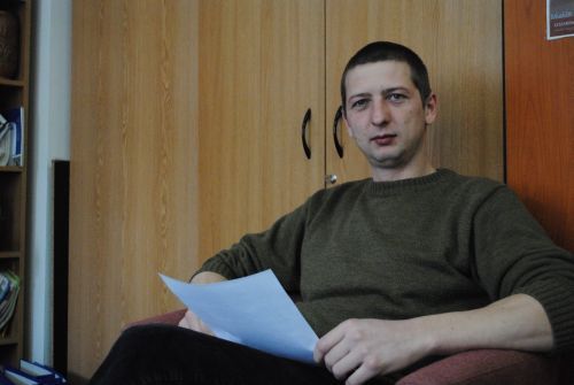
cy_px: 192
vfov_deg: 26.6
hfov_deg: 38.8
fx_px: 814
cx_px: 287
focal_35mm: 51
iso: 1600
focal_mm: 34
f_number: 5
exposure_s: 1/25
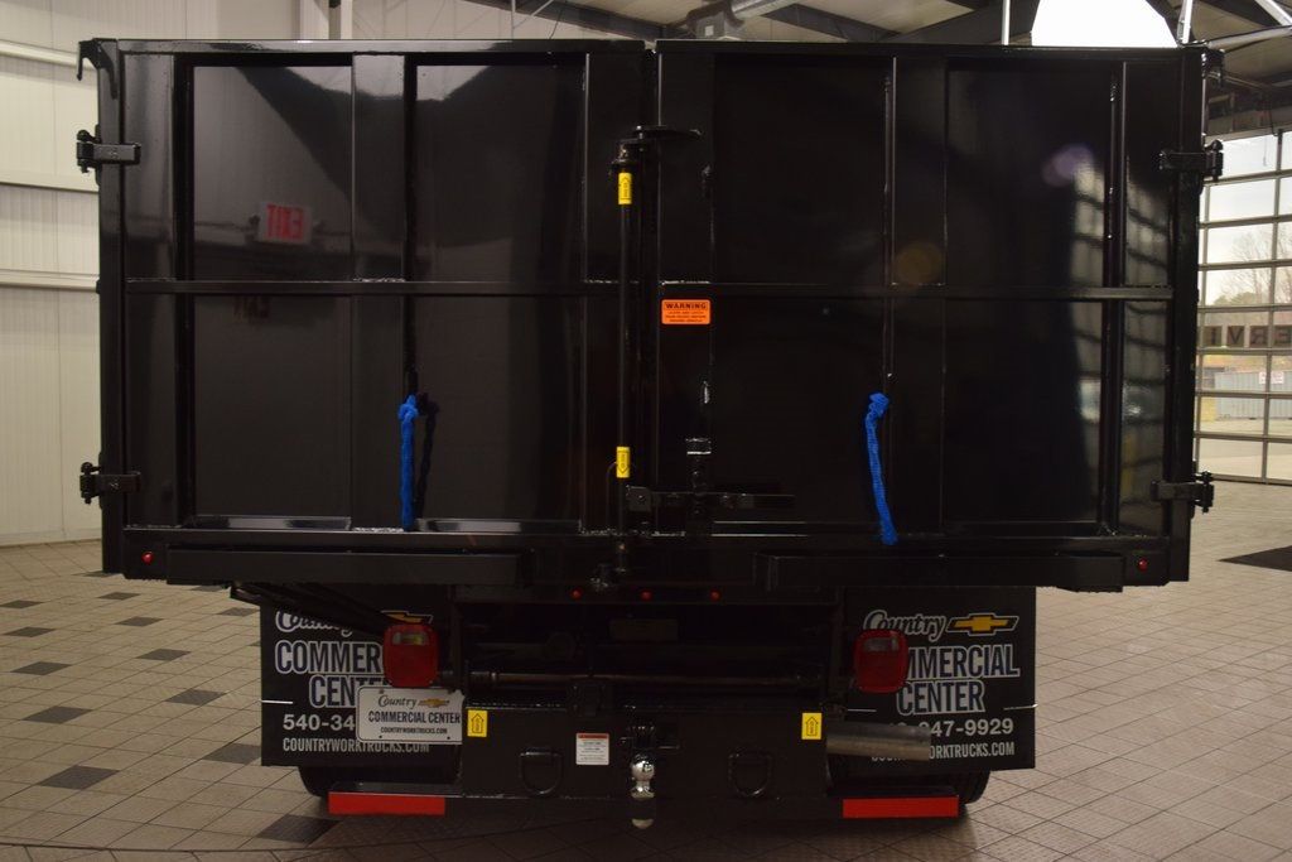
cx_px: 646
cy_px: 431
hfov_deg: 57.2
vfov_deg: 40.0
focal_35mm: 33
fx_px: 1184
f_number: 8
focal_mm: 22
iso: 800
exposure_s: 1/100
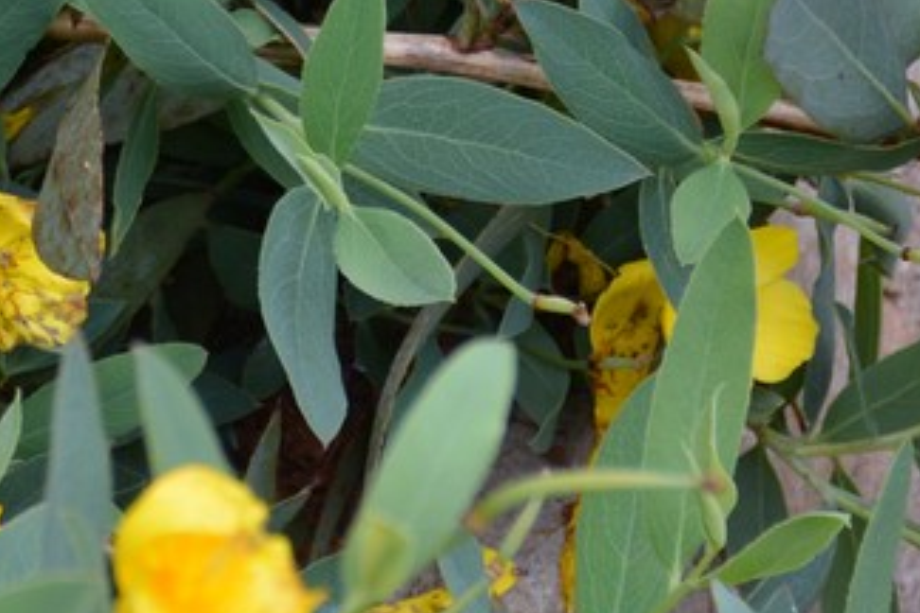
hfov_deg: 4.5
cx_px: 14
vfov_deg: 3.0
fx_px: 11729
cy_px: -133
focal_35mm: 459
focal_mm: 66
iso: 200
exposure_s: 1/160
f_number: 6.3
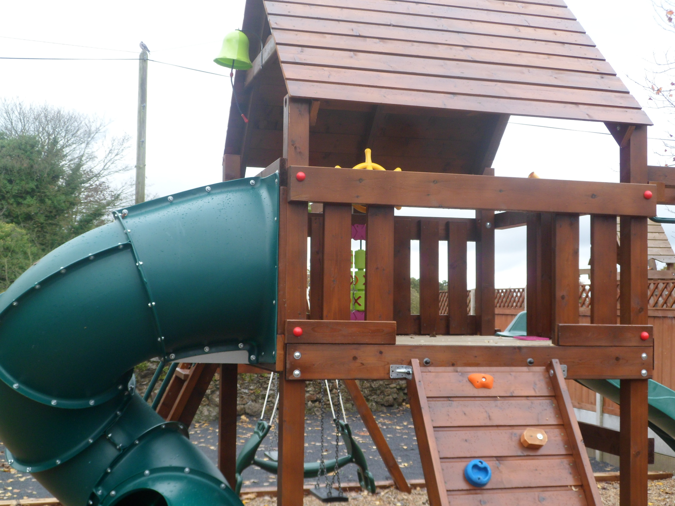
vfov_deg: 28.0
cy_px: 253
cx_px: 338
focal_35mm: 52
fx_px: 1014
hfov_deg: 36.8
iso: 100
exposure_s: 1/60
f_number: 4.3
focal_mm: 8.1
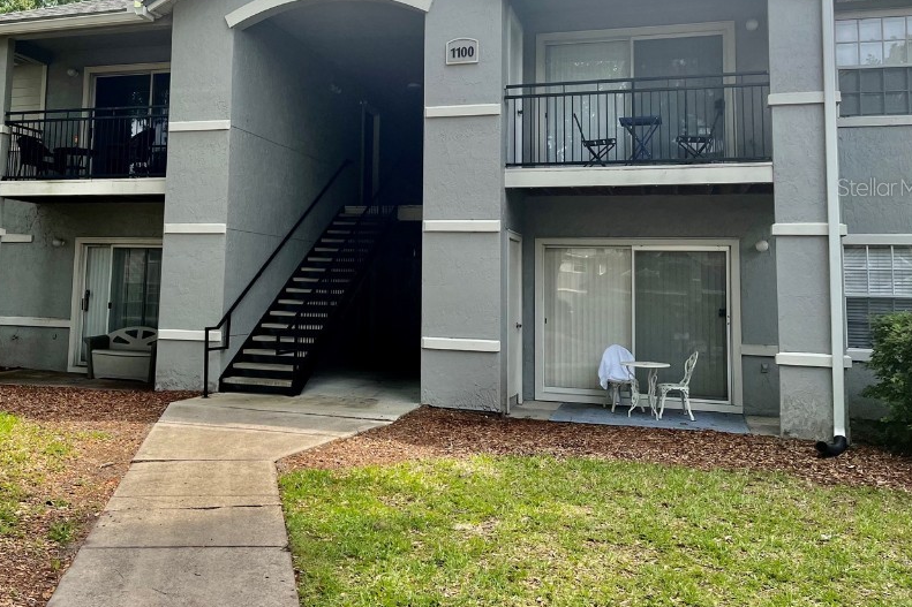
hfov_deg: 54.0
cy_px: 187
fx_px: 886
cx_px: 355
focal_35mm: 35
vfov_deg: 37.3
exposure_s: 1/1252
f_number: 1.6
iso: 50
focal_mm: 5.1
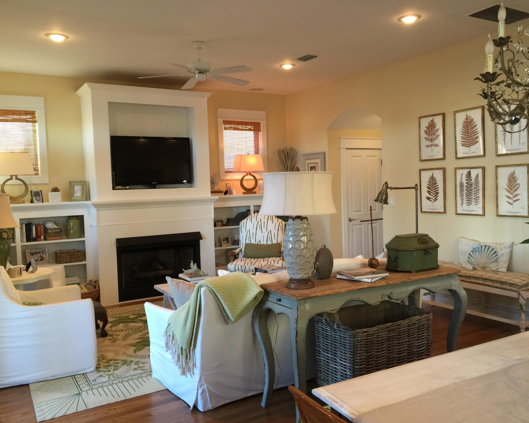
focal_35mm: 31
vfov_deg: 47.1
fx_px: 485
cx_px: 266
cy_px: 215
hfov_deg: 57.2
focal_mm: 4.15
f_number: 2.2
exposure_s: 1/15
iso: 40
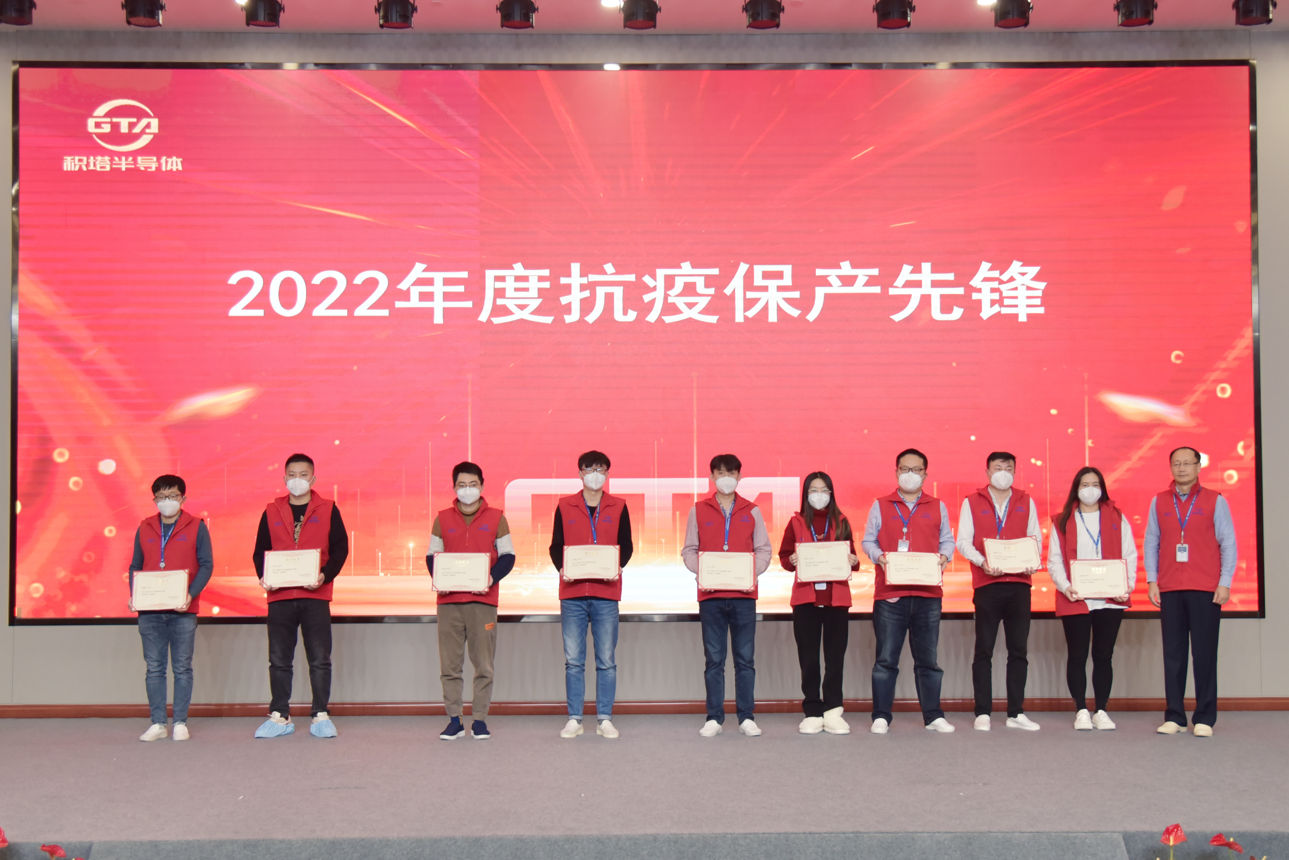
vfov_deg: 37.9
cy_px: 430
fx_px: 1253
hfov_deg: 54.4
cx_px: 644
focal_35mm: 35
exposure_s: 1/125
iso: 1000
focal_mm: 35
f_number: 4
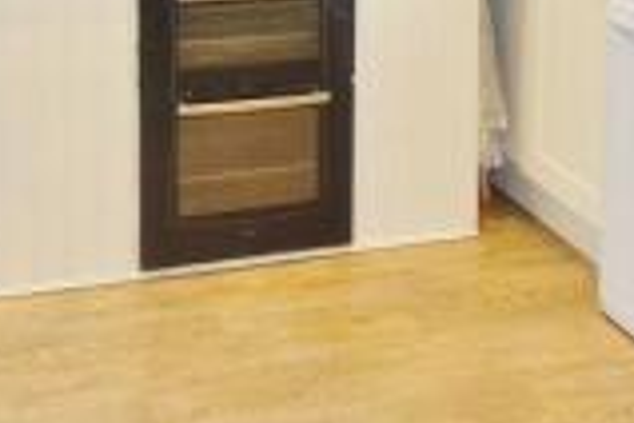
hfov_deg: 27.9
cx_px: 215
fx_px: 1268
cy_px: -206
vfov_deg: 17.2
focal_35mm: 72
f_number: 2.5
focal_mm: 8.8
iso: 125
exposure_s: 1/30
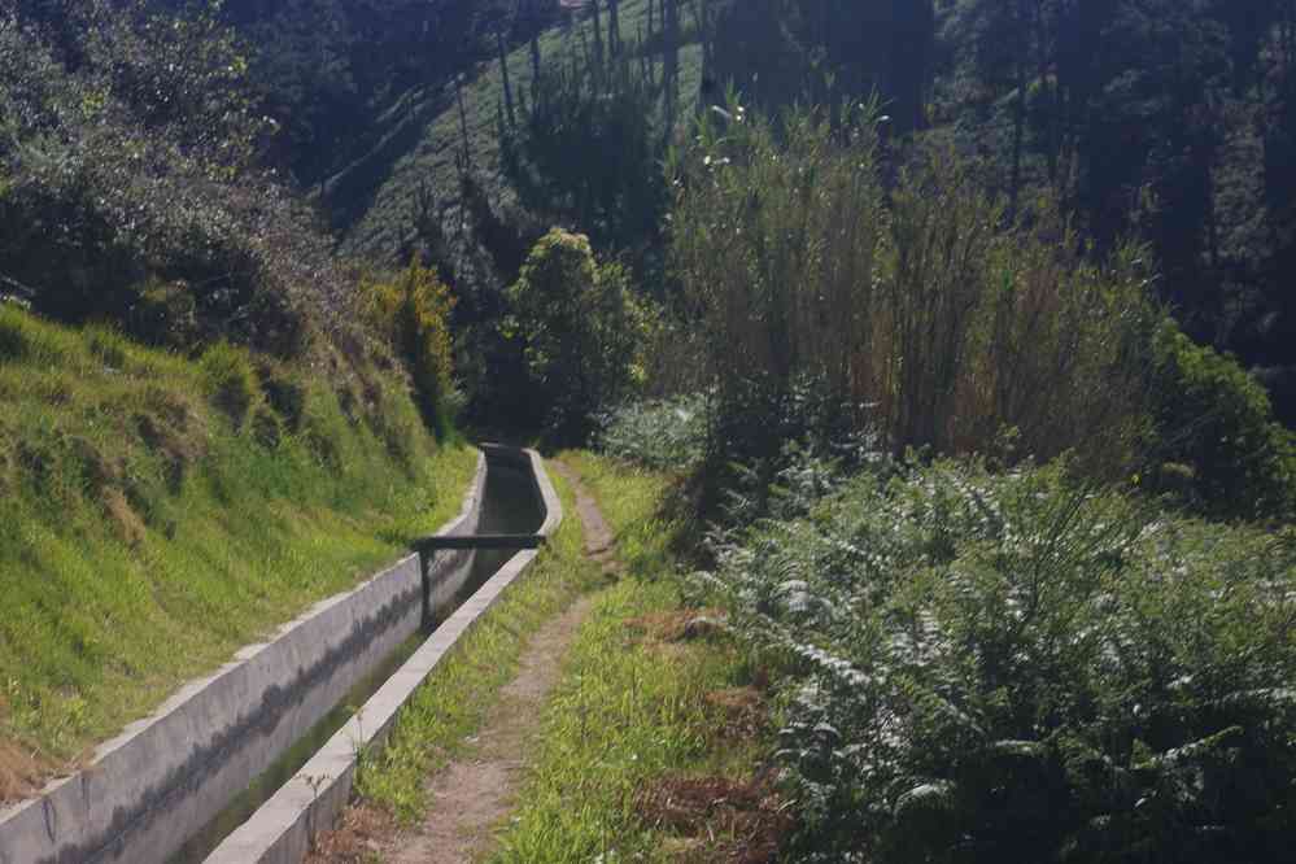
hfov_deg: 24.6
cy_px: 432
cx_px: 648
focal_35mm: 82
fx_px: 2970
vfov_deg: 16.6
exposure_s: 1/125
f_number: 11
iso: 200
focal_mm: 55
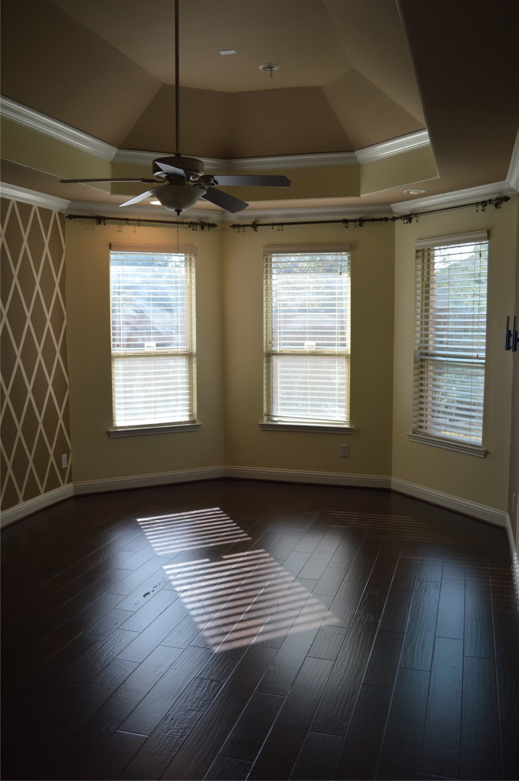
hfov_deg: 39.9
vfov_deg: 57.3
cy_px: 390
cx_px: 260
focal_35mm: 33
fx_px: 715
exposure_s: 1/100
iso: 100
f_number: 3.8
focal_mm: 22
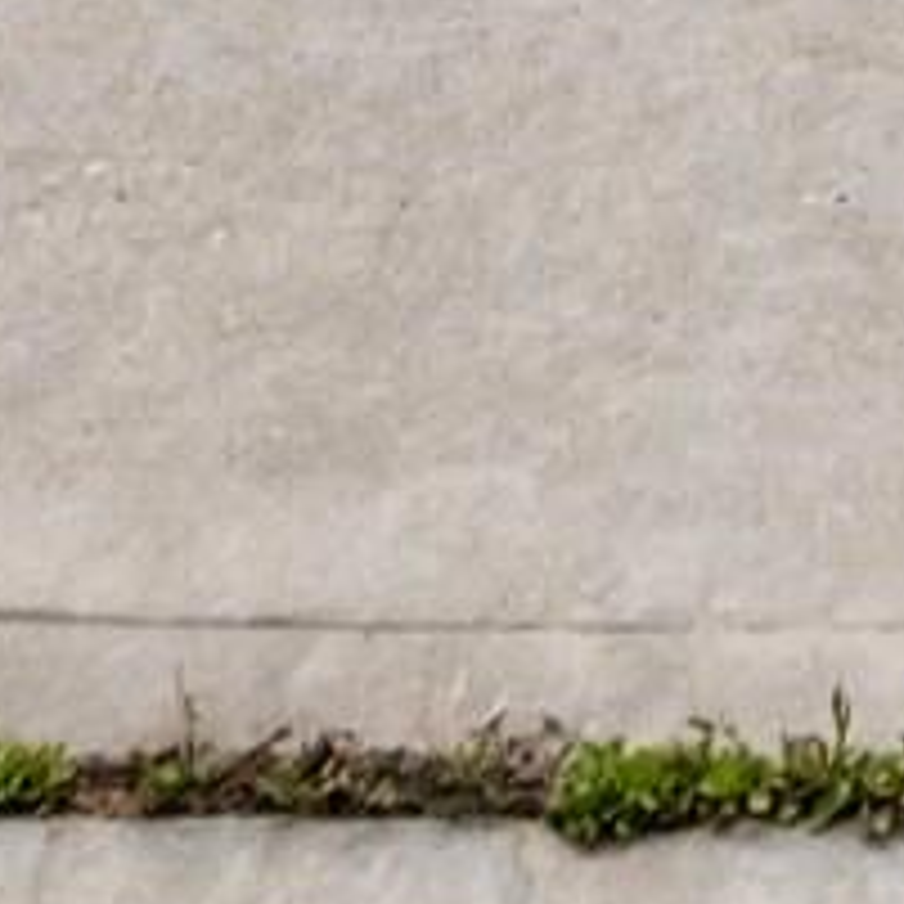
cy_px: -3719
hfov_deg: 7.3
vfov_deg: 5.6
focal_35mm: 223
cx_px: 2199
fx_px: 6581
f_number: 7.1
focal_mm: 22.9
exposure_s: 1/1000
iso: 640
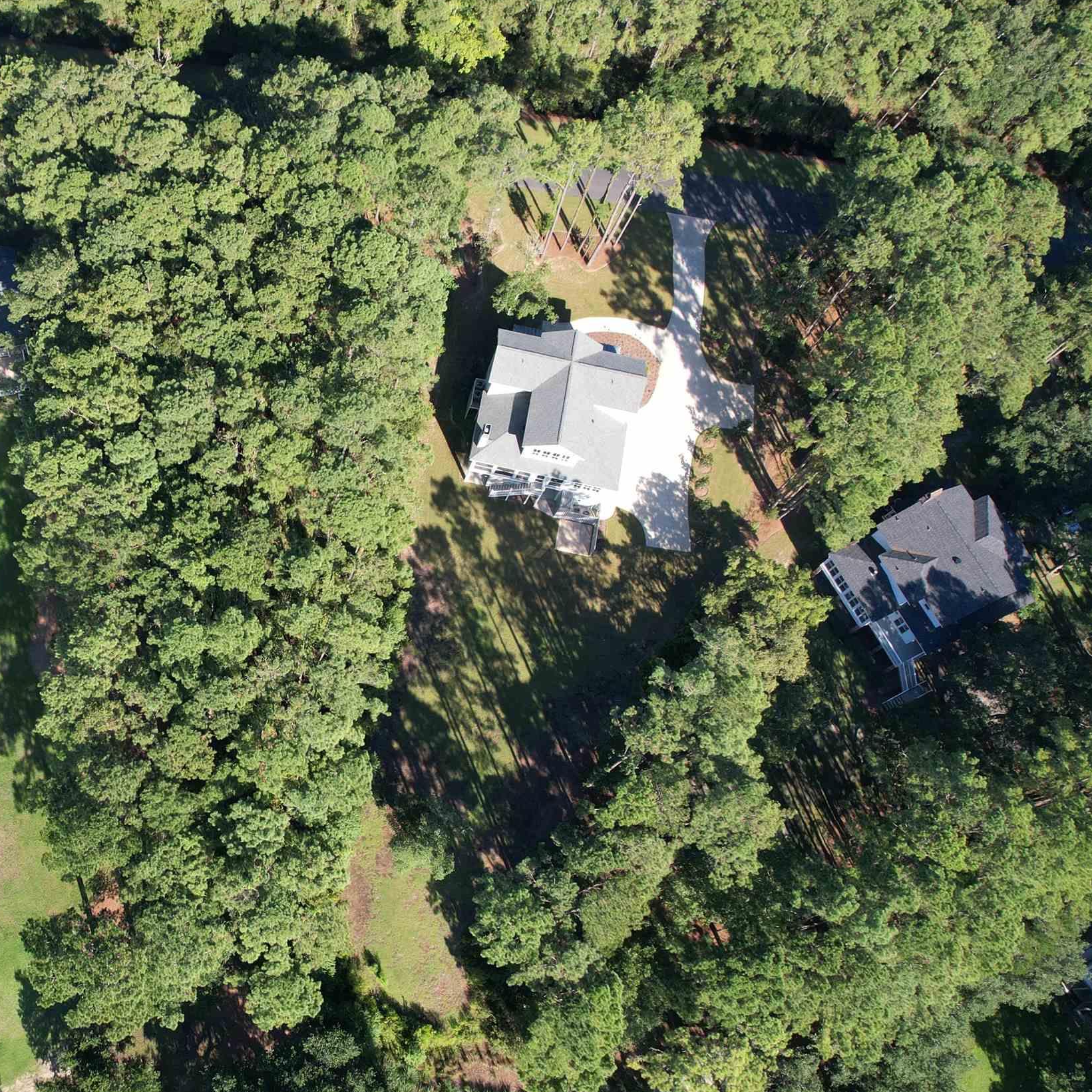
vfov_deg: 47.1
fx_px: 1249
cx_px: 216
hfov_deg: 44.9
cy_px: 623
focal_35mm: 35
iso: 110
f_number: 2.8
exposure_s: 1/640
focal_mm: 8.38
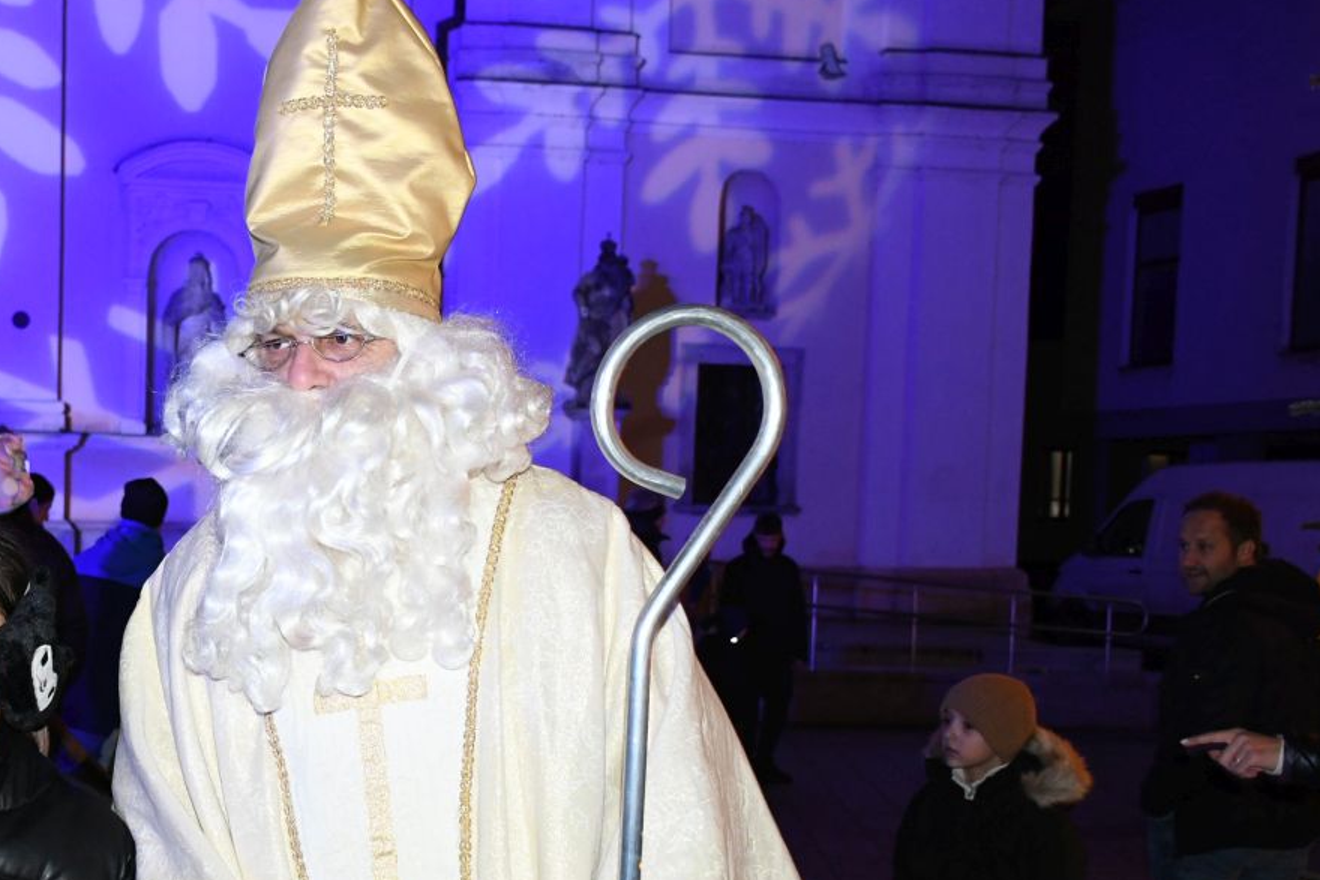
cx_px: 278
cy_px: 637
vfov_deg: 24.8
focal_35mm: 54
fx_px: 1980
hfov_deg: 35.7
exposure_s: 1/80
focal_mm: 22
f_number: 3.5
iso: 2000
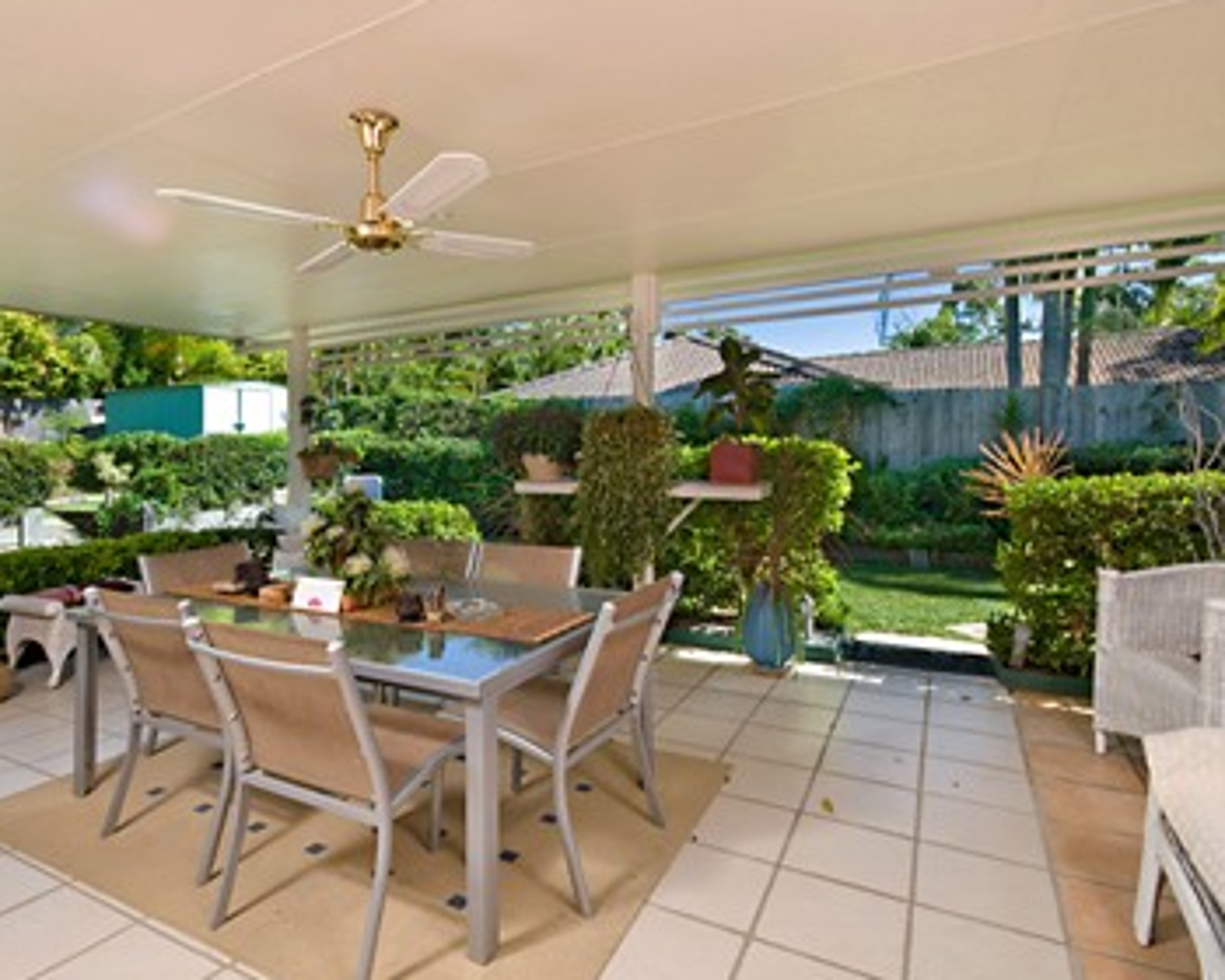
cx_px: 525
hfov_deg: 85.8
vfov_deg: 73.8
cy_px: 472
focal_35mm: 18
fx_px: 653
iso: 200
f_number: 8
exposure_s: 1/90
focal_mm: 10
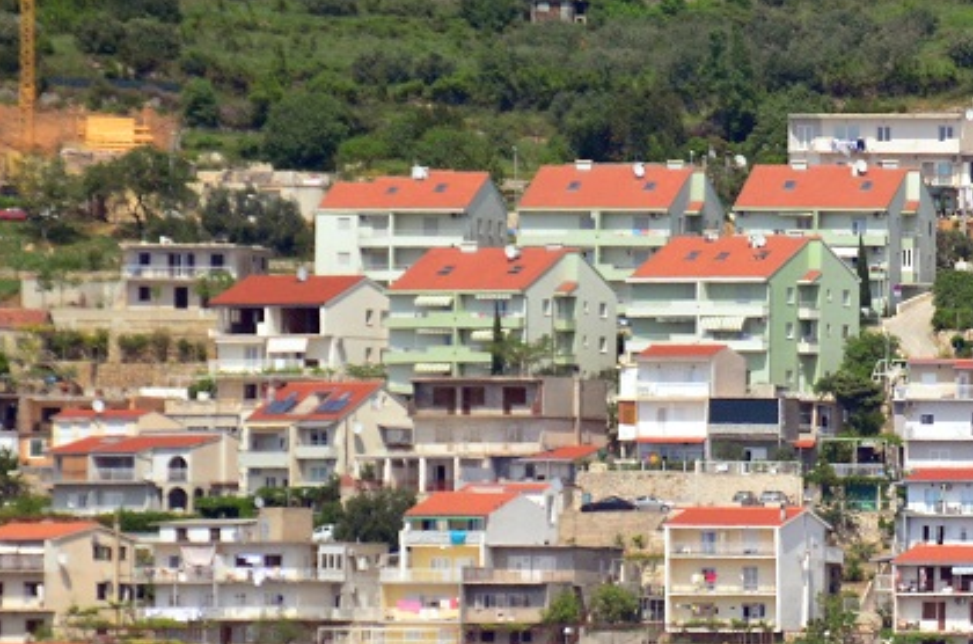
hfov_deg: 1.9
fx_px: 28854
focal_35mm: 1070
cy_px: 680
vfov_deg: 1.3
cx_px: 960
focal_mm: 300
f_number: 5.6
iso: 800
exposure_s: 1/3200
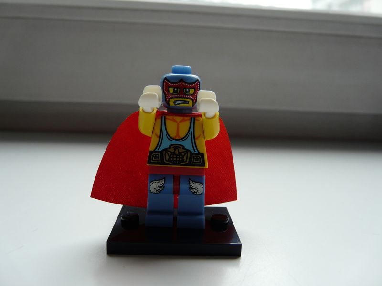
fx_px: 309
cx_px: 191
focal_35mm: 28
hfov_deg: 63.4
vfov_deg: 49.7
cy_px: 143
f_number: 2.8
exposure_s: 1/80
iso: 100
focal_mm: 4.6
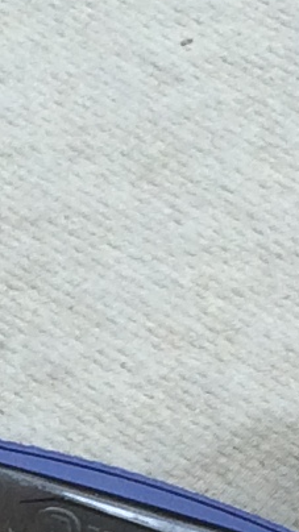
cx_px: -453
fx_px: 3597
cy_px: 518
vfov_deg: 8.4
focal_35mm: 255
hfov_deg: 4.6
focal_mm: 4.15
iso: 50
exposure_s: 1/120
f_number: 2.2
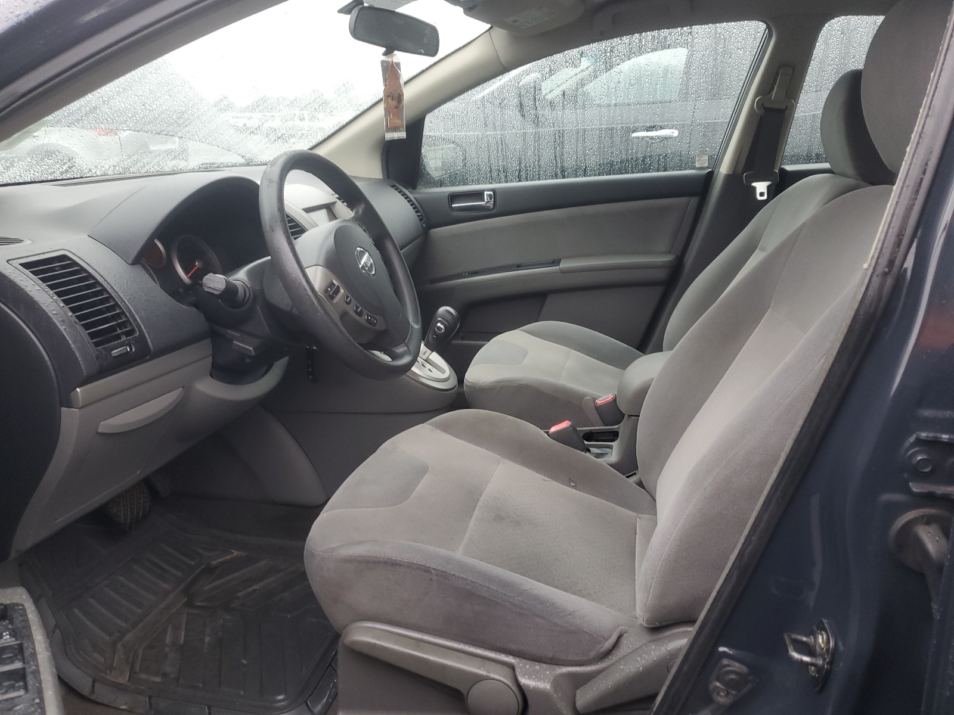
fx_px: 717
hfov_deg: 67.3
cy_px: 358
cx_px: 477
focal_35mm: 26
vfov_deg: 53.1
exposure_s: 1/60.2
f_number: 1.5
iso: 67
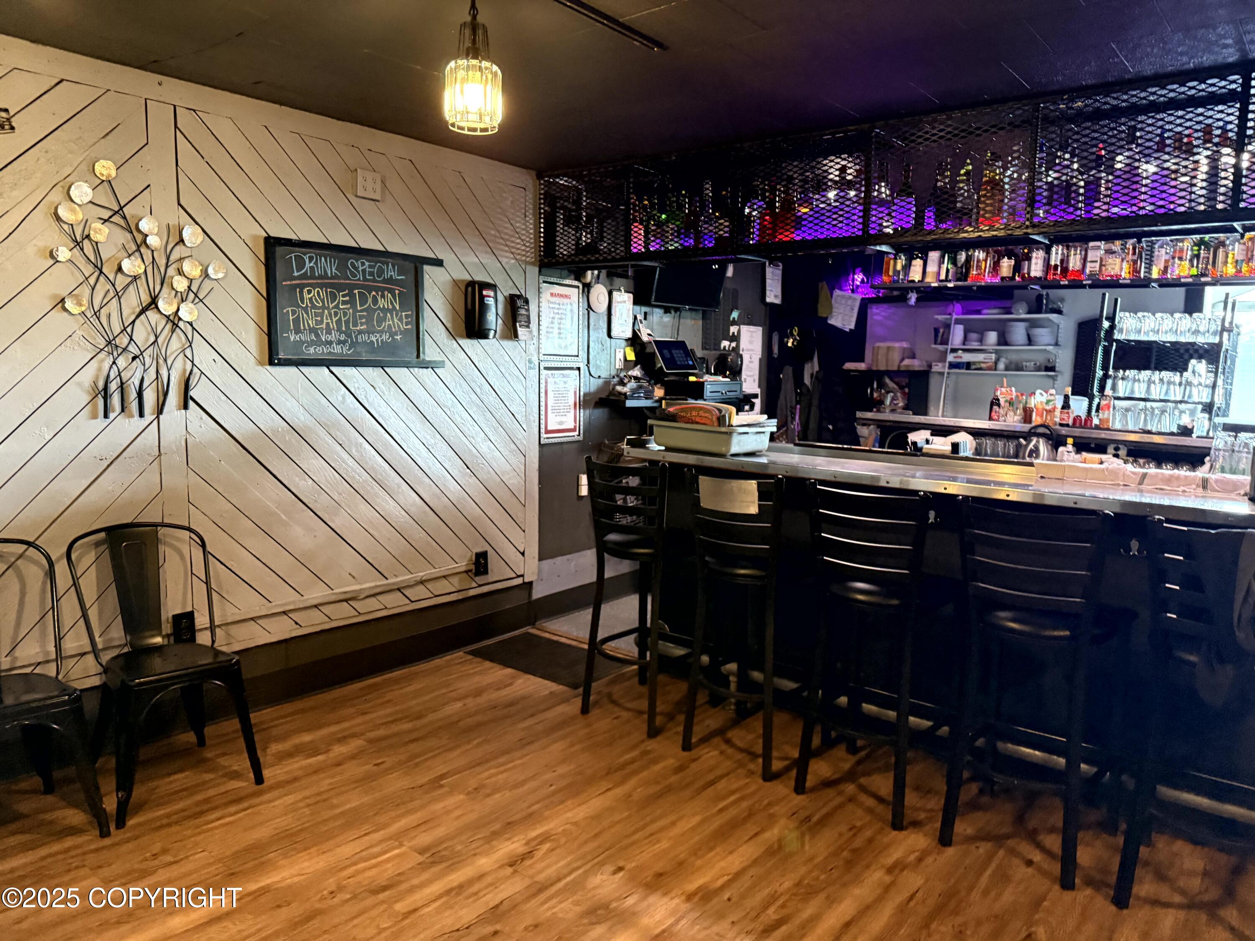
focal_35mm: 24
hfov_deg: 71.6
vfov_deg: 56.8
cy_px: 470
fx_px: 870
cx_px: 628
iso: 800
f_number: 1.78
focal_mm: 6.76
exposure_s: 1/60
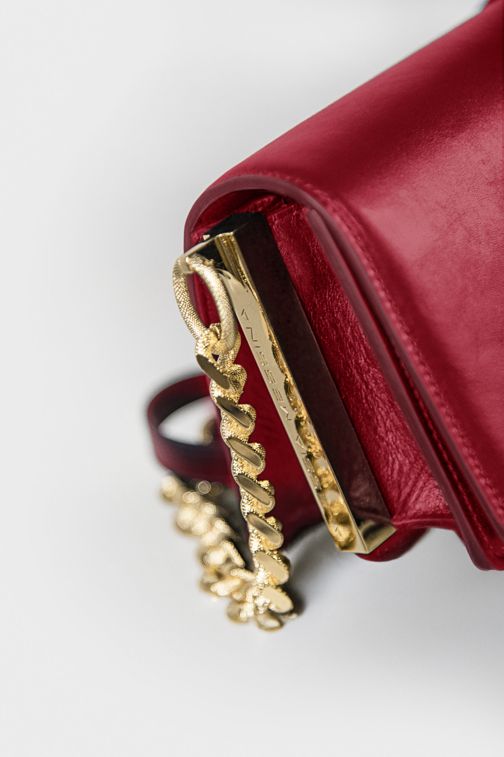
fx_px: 2524
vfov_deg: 17.1
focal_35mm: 120
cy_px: 378
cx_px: 252
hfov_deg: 11.4
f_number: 4
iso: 1000
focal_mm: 120
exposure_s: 1/80
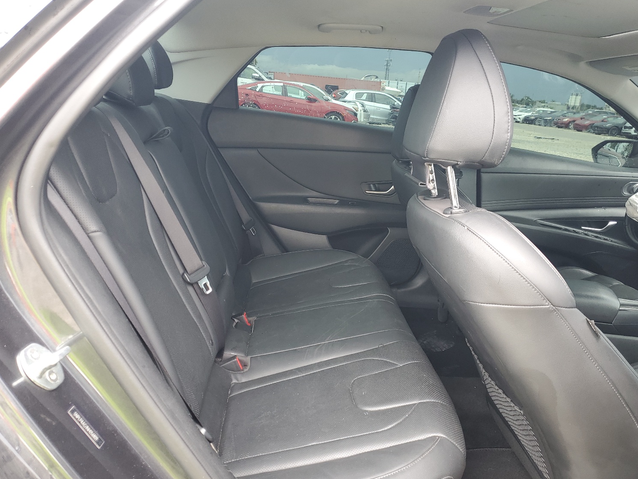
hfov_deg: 63.4
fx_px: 516
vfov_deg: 49.7
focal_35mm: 28
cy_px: 249
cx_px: 336
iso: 51
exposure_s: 1/60.2
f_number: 1.5
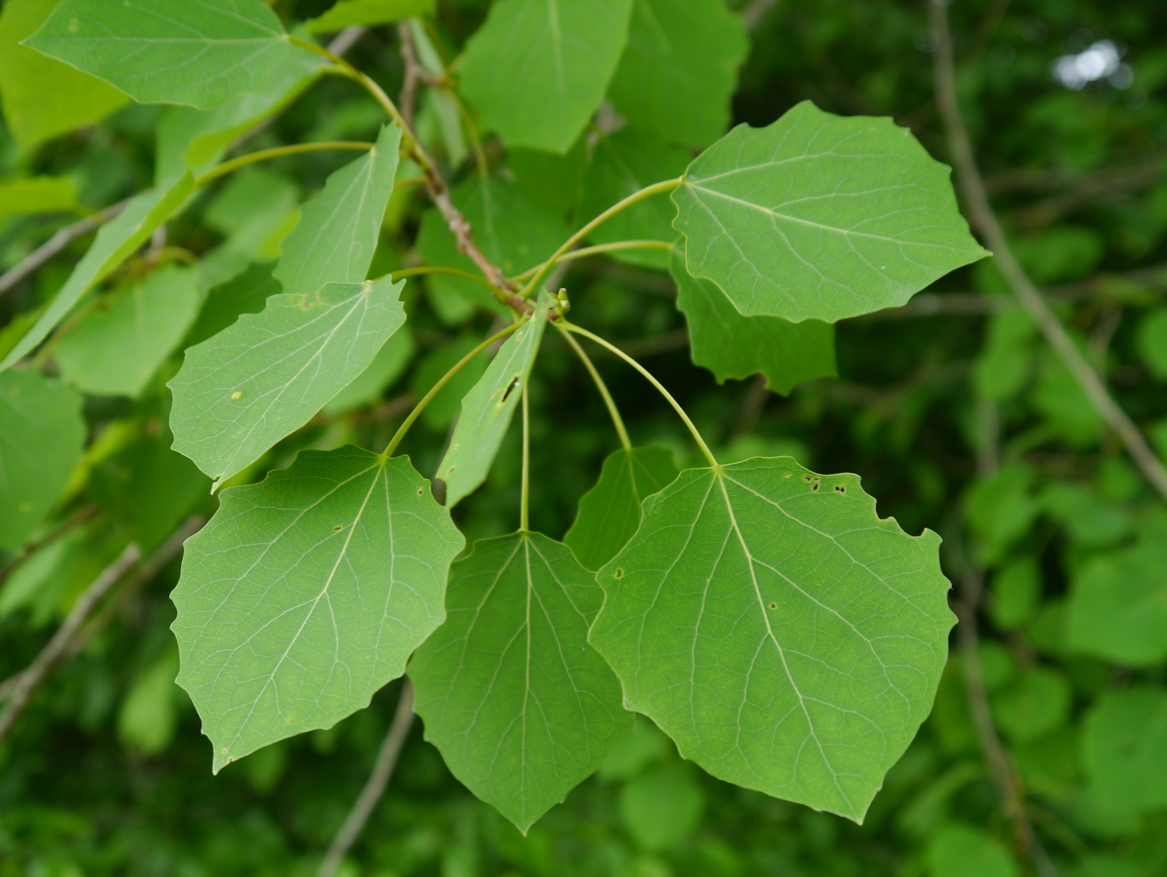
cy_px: 438
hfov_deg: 44.8
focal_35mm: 42
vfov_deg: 34.4
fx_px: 1417
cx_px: 584
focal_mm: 21
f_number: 4.3
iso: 160
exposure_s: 1/100
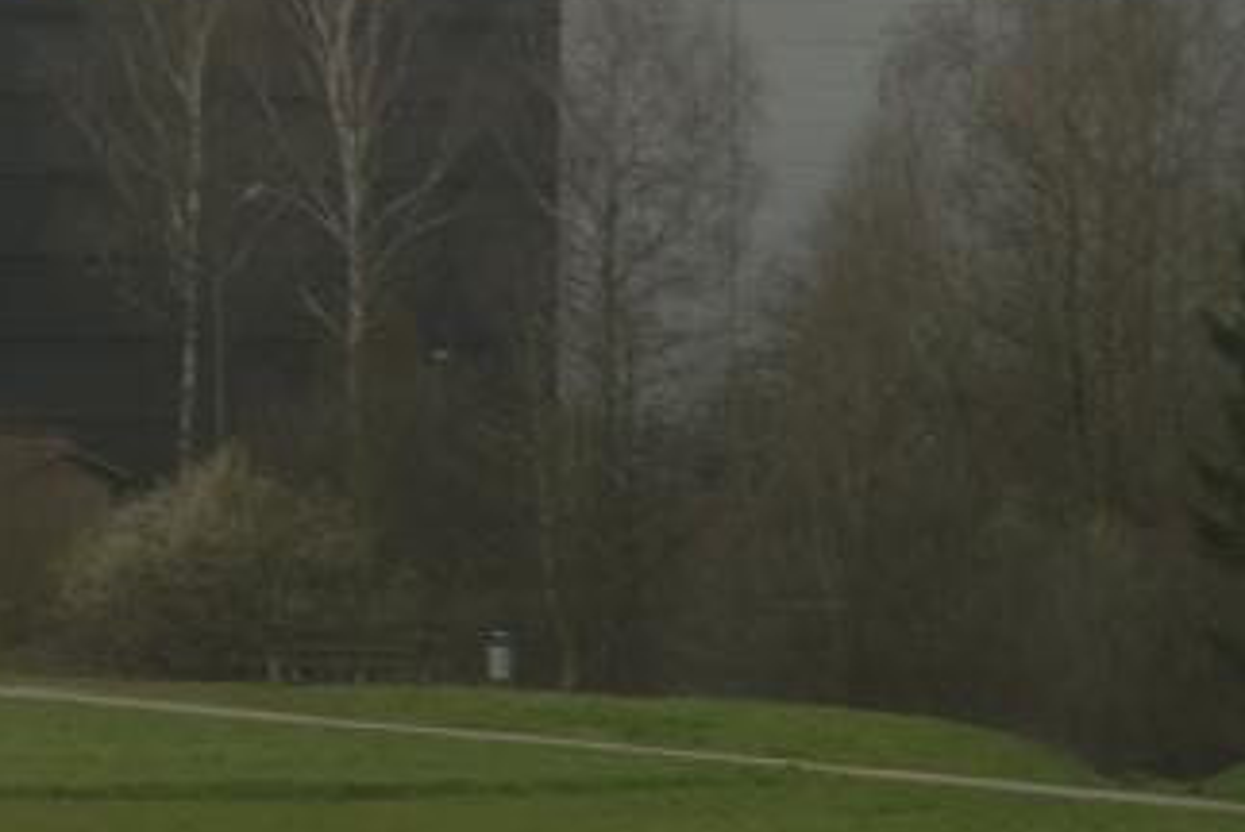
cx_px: -25
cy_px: -202
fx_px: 12184
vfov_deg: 3.9
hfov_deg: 5.8
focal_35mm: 352
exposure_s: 1/100
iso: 100
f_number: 5
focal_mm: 70
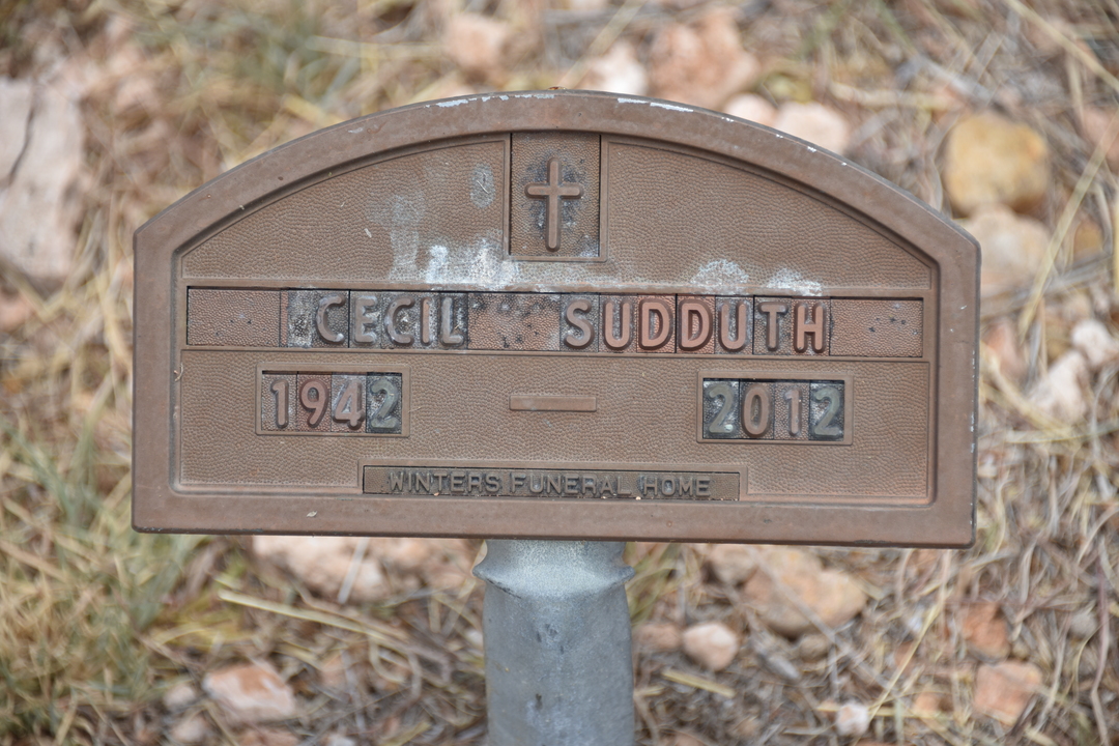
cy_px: 373
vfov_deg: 4.6
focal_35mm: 300
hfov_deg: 6.9
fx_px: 9324
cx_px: 560
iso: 110
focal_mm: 300
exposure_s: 1/640
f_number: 5.6
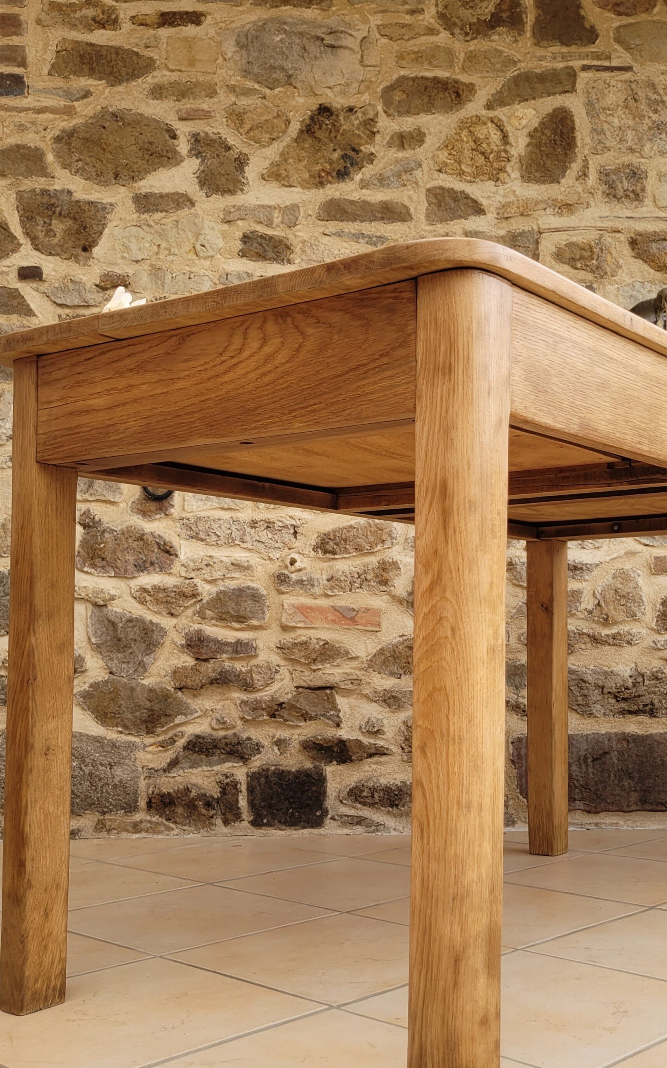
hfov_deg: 36.0
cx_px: 423
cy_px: 626
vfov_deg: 55.0
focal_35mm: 35
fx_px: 1018
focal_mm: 5.4
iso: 40
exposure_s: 1/149
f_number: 1.8
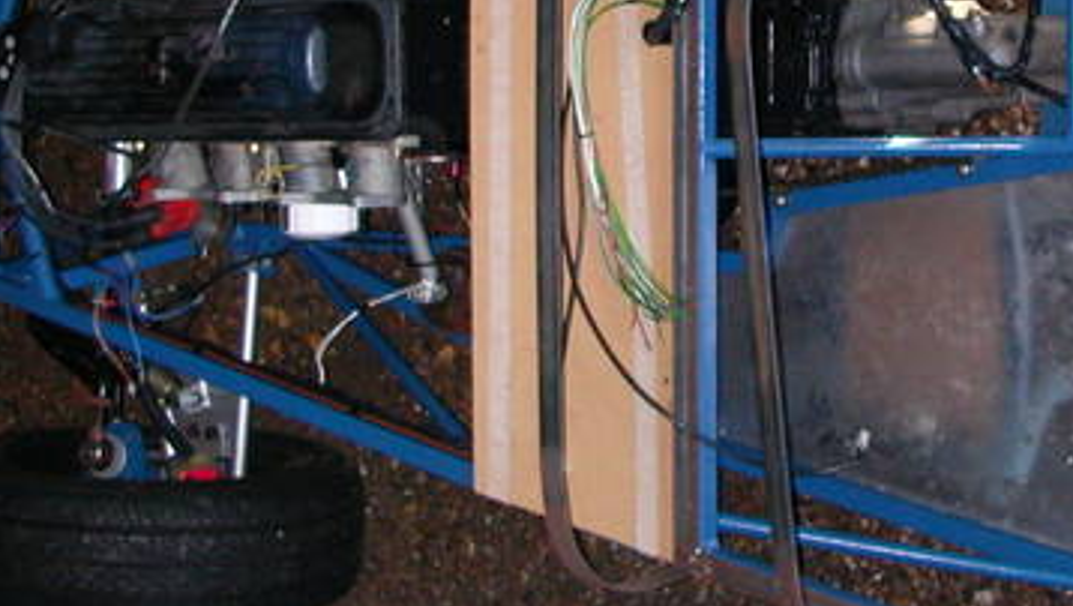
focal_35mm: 72
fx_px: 2050
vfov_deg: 16.6
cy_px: 63
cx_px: 812
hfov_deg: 28.9
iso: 200
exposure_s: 1/59.9
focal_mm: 5.6
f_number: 2.7
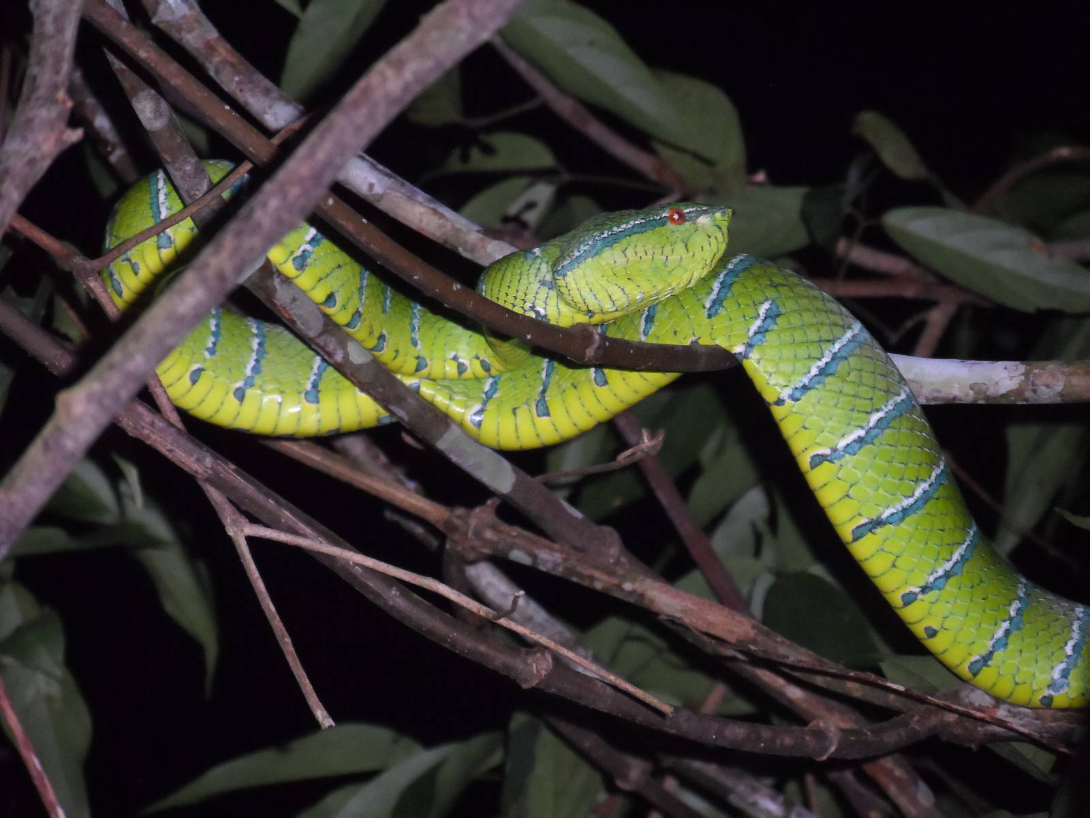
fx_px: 9635
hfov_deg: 6.5
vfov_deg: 4.9
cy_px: 409
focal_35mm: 306
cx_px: 545
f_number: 5.2
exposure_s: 1/90
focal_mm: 49.7
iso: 640
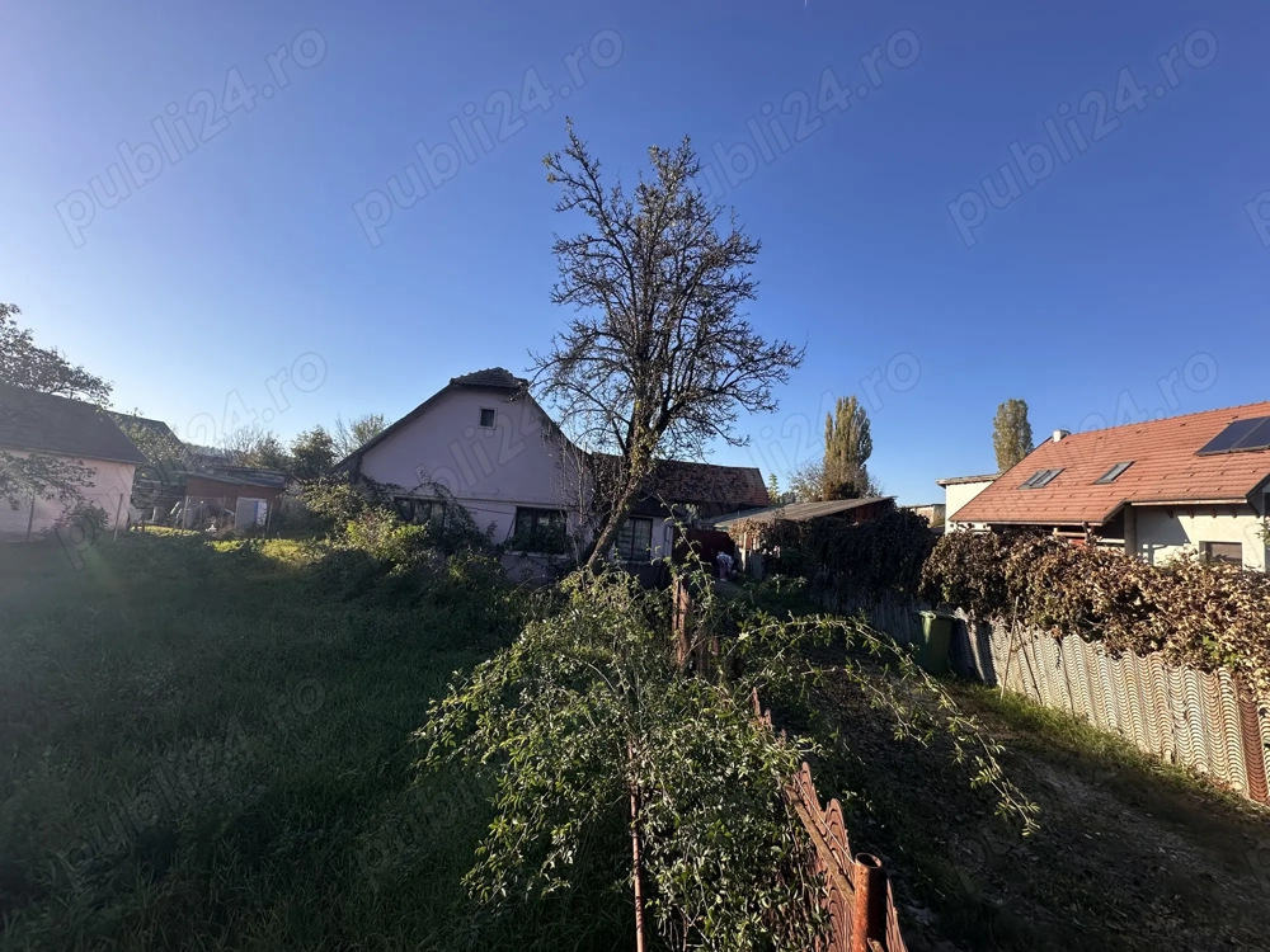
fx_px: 514
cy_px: 476
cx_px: 635
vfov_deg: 85.7
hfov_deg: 102.1
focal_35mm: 14
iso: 40
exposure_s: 1/895
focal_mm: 2.22
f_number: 2.2
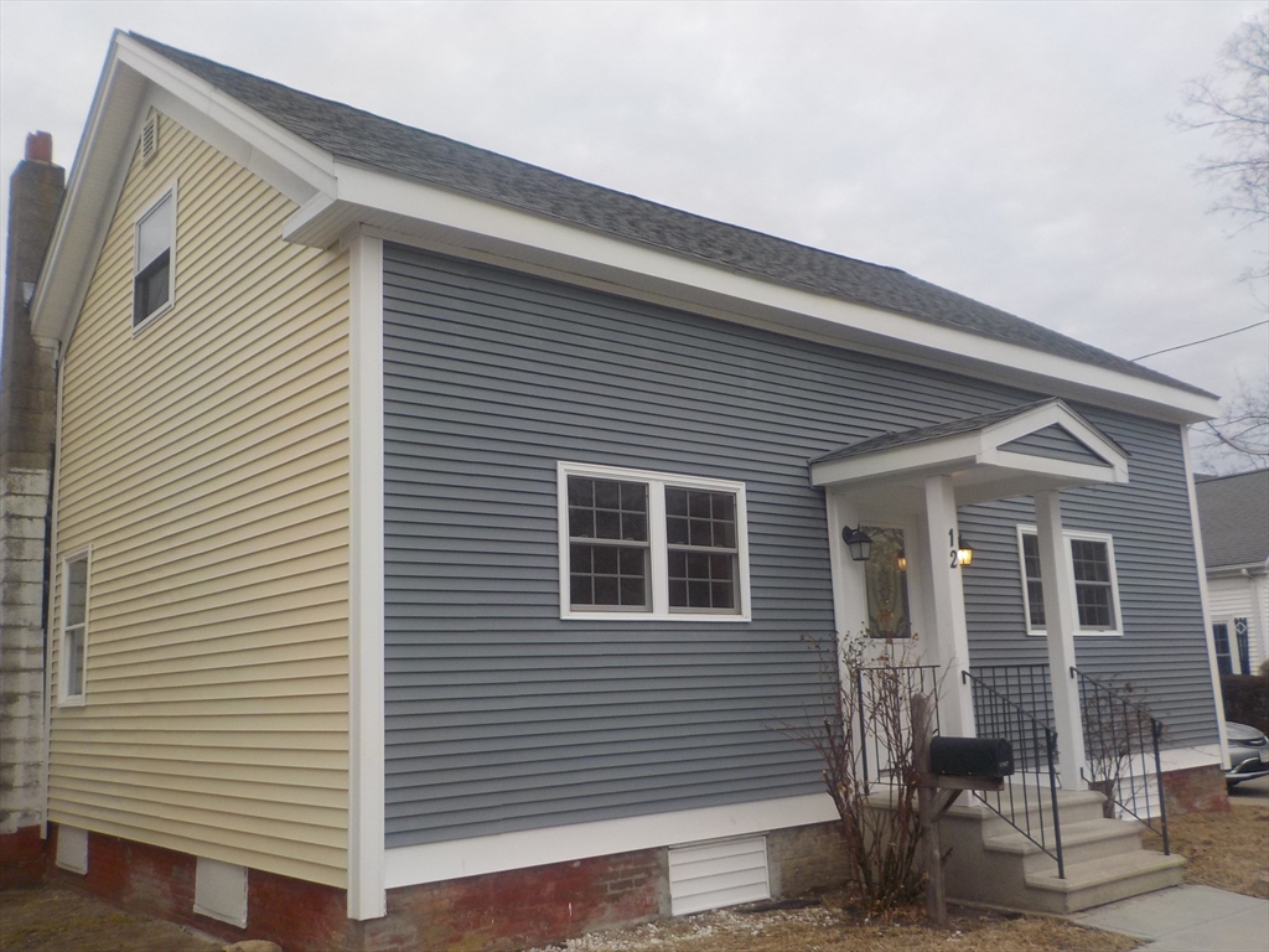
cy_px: 476
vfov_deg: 46.8
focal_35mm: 30
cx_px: 634
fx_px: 1100
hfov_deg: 60.0
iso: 125
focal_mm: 4.1
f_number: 3.3
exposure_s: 1/320
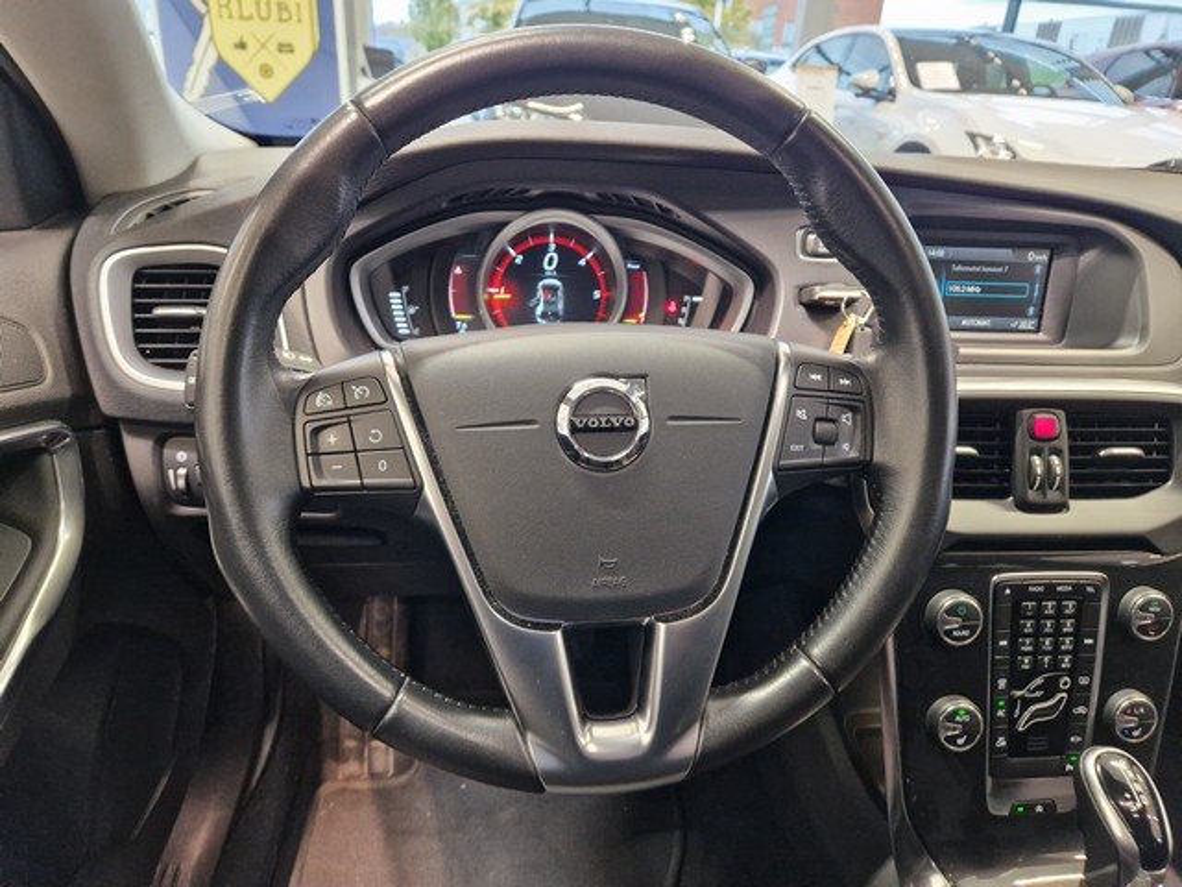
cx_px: 591
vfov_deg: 58.9
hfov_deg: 73.9
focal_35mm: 23
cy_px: 444
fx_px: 785
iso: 800
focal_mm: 5.4
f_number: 1.8
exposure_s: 1/100
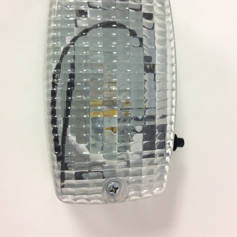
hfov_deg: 43.9
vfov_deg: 43.4
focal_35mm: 38
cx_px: 119
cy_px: 86
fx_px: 294
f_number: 2.4
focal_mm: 3.3
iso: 100
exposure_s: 1/24
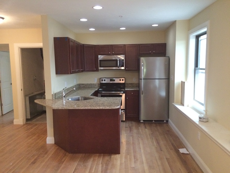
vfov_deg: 46.8
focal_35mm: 30
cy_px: 86
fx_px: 199
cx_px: 115
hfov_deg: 60.0
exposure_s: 1/30
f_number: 2.2
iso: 250
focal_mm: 4.12
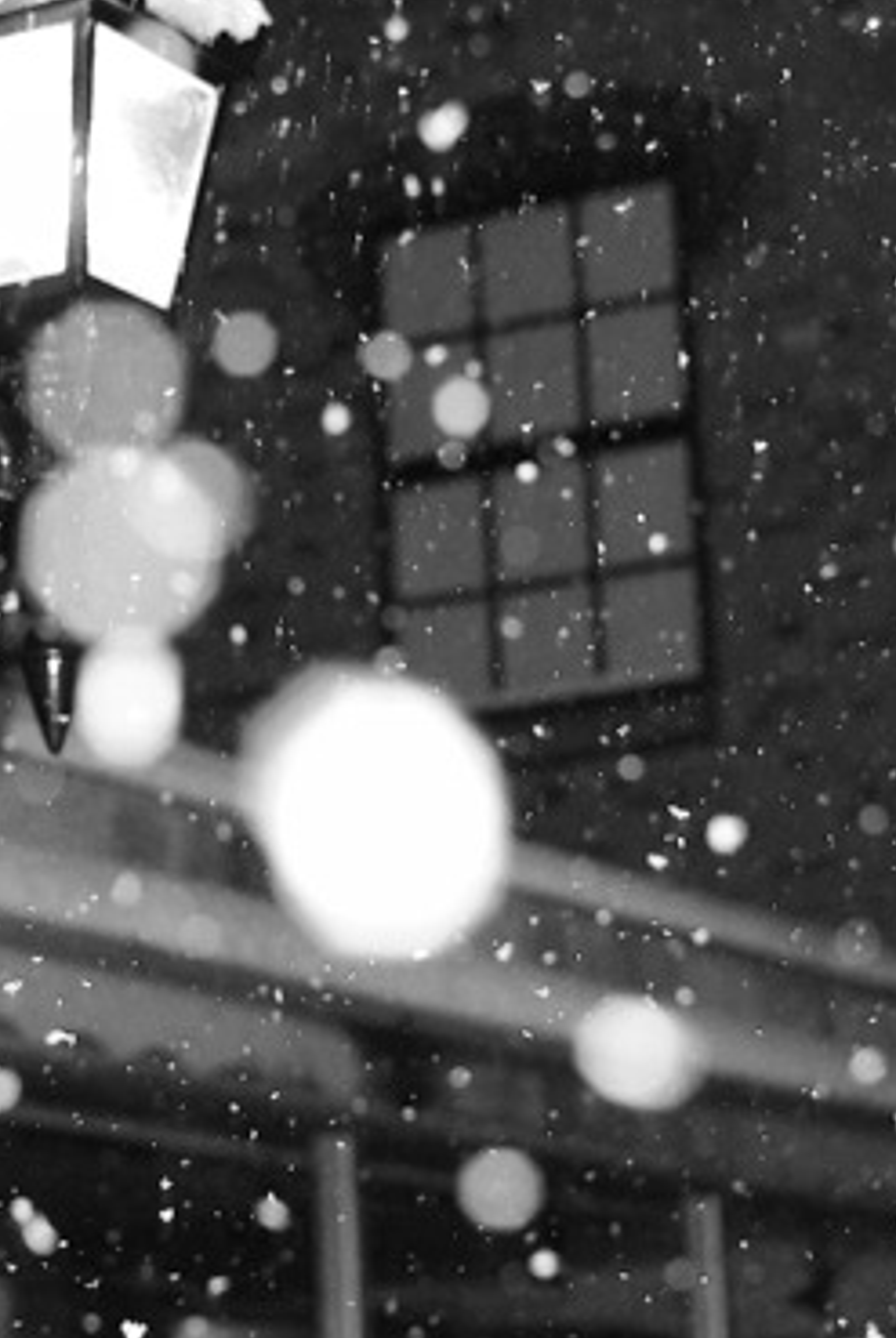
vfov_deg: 16.3
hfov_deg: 11.0
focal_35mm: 125
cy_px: 381
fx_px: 4653
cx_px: 238
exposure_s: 1/100
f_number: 2.5
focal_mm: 30
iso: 400
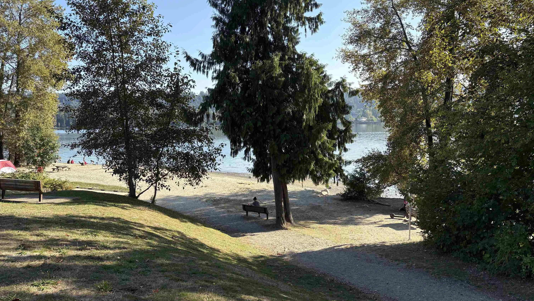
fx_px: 411
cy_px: 149
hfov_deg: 66.1
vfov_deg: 40.2
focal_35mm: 29
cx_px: 272
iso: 64
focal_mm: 5.96
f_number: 1.6
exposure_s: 1/1311
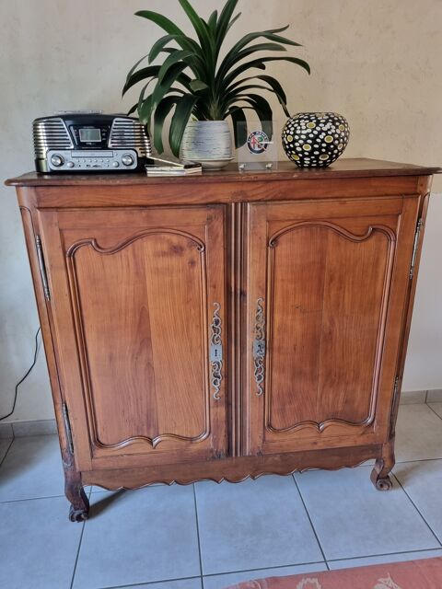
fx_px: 443
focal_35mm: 26
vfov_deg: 67.3
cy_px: 294
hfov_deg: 53.1
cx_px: 221
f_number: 1.8
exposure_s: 1/50
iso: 500
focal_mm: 5.4
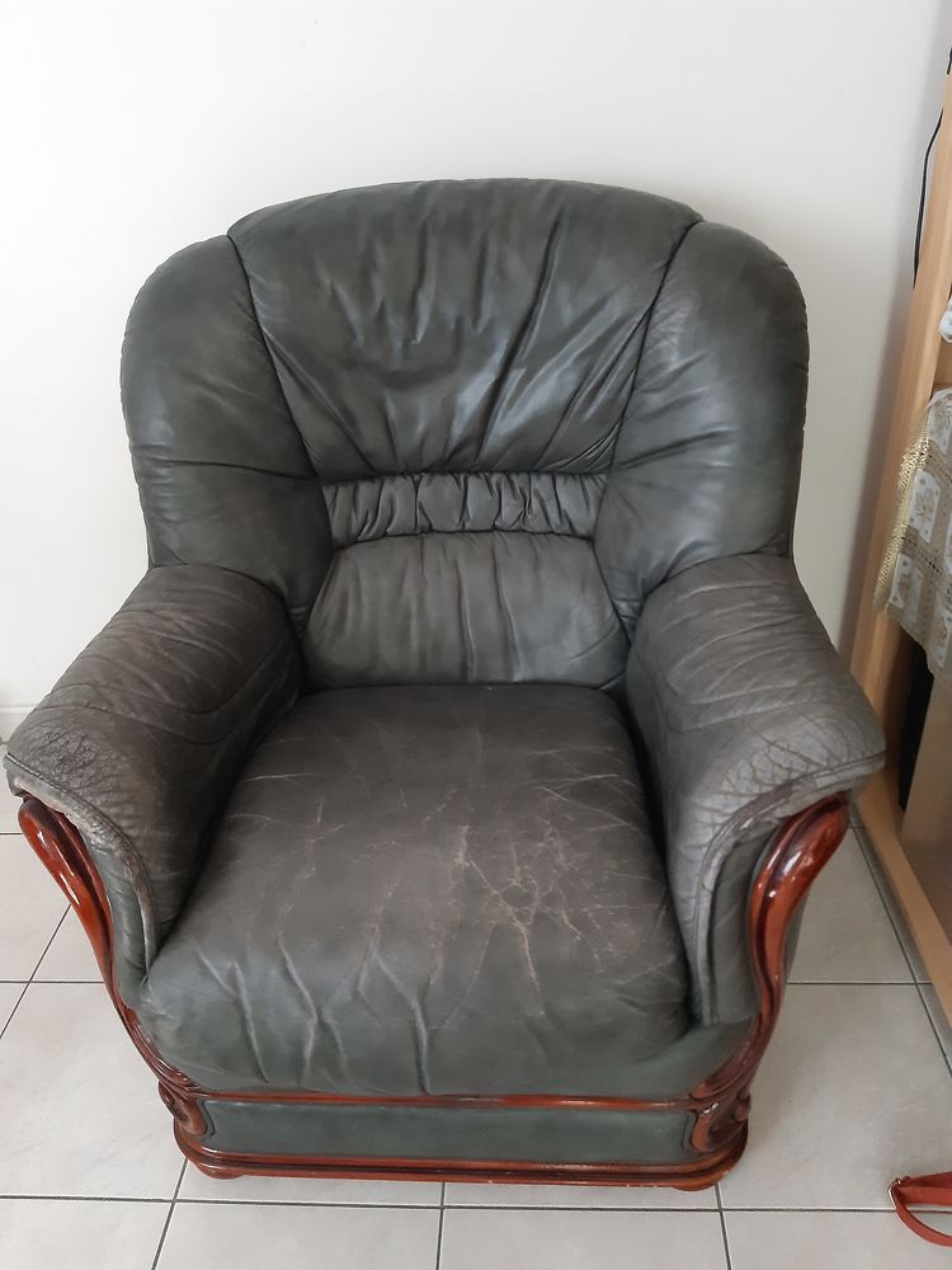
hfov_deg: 53.1
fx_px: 953
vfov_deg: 67.3
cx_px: 476
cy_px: 635
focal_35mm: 26
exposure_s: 1/25
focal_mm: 3.92
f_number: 1.7
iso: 500
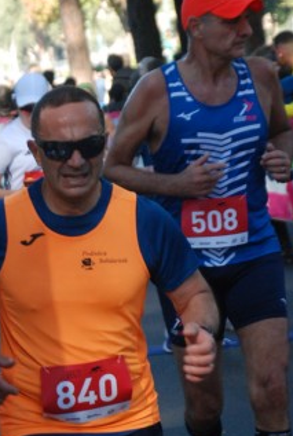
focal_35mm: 213
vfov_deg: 9.6
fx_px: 2585
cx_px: 43
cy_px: 272
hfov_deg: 6.5
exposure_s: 1/320
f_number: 5.6
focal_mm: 75
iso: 1000
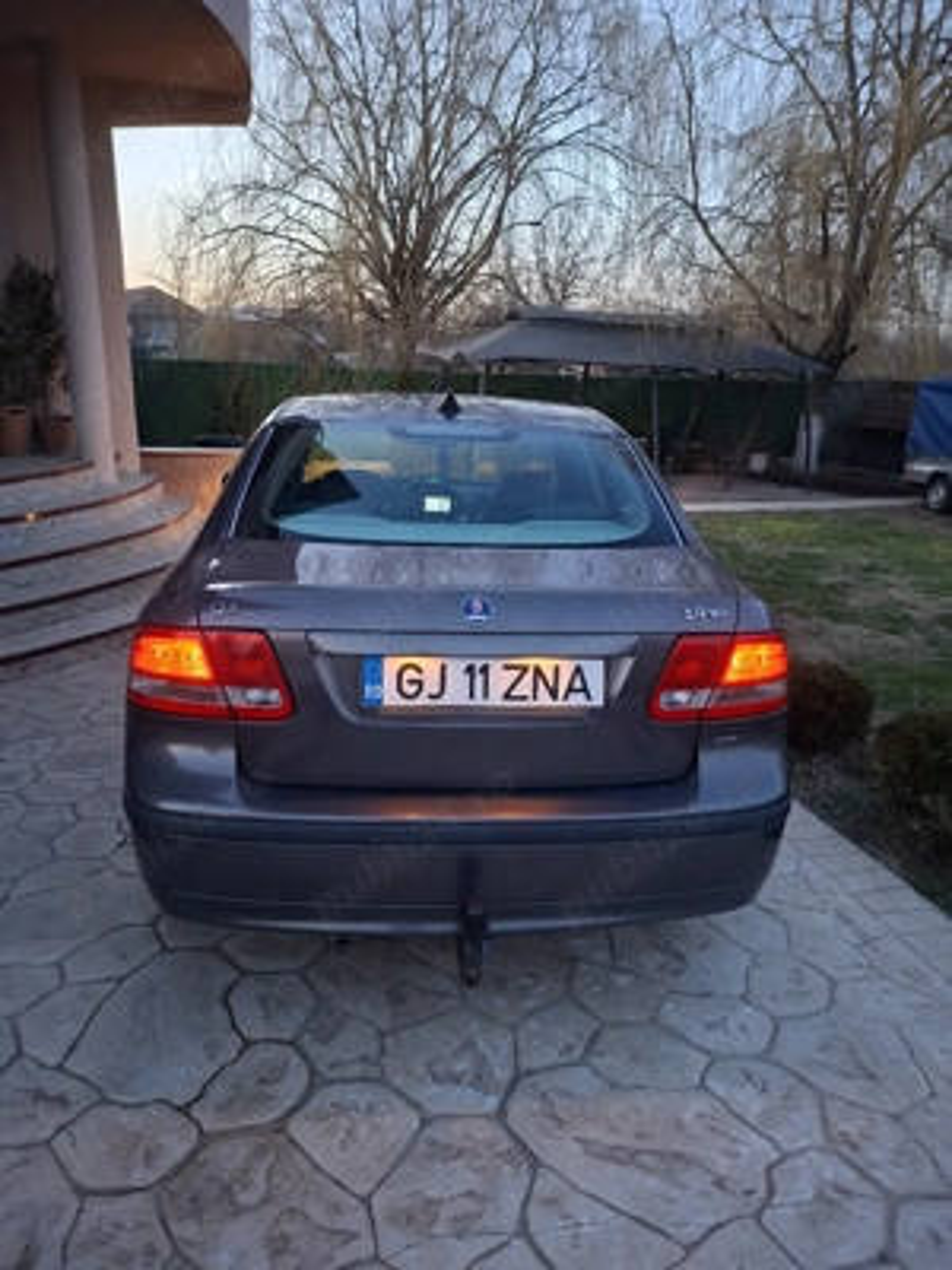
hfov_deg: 58.9
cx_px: 476
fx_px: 843
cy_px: 635
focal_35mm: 23
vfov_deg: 73.9
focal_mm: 5.54
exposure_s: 1/25
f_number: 1.8
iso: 500
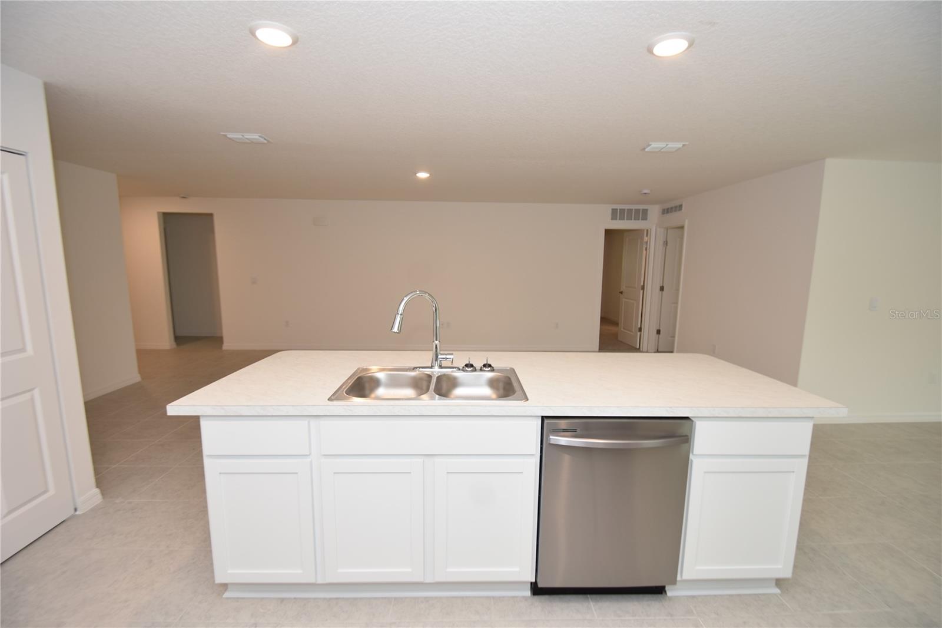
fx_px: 392
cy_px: 314
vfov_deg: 77.3
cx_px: 471
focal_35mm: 15
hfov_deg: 100.4
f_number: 4
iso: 220
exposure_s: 1/60
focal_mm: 10
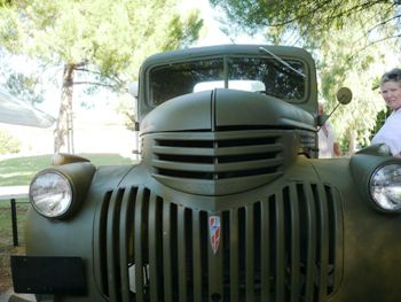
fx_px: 406
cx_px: 200
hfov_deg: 52.6
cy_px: 151
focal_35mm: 35
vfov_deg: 40.7
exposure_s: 1/100
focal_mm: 7.4
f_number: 2.8
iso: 100
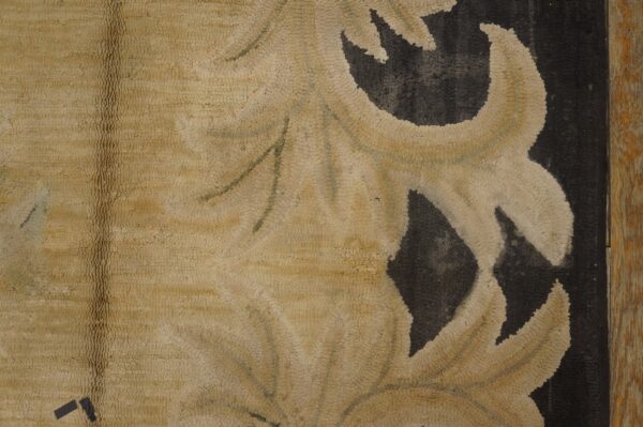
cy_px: 214
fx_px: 562
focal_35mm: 32
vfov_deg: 41.6
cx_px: 322
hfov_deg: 59.5
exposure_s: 1/60
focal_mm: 21
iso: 800
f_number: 4
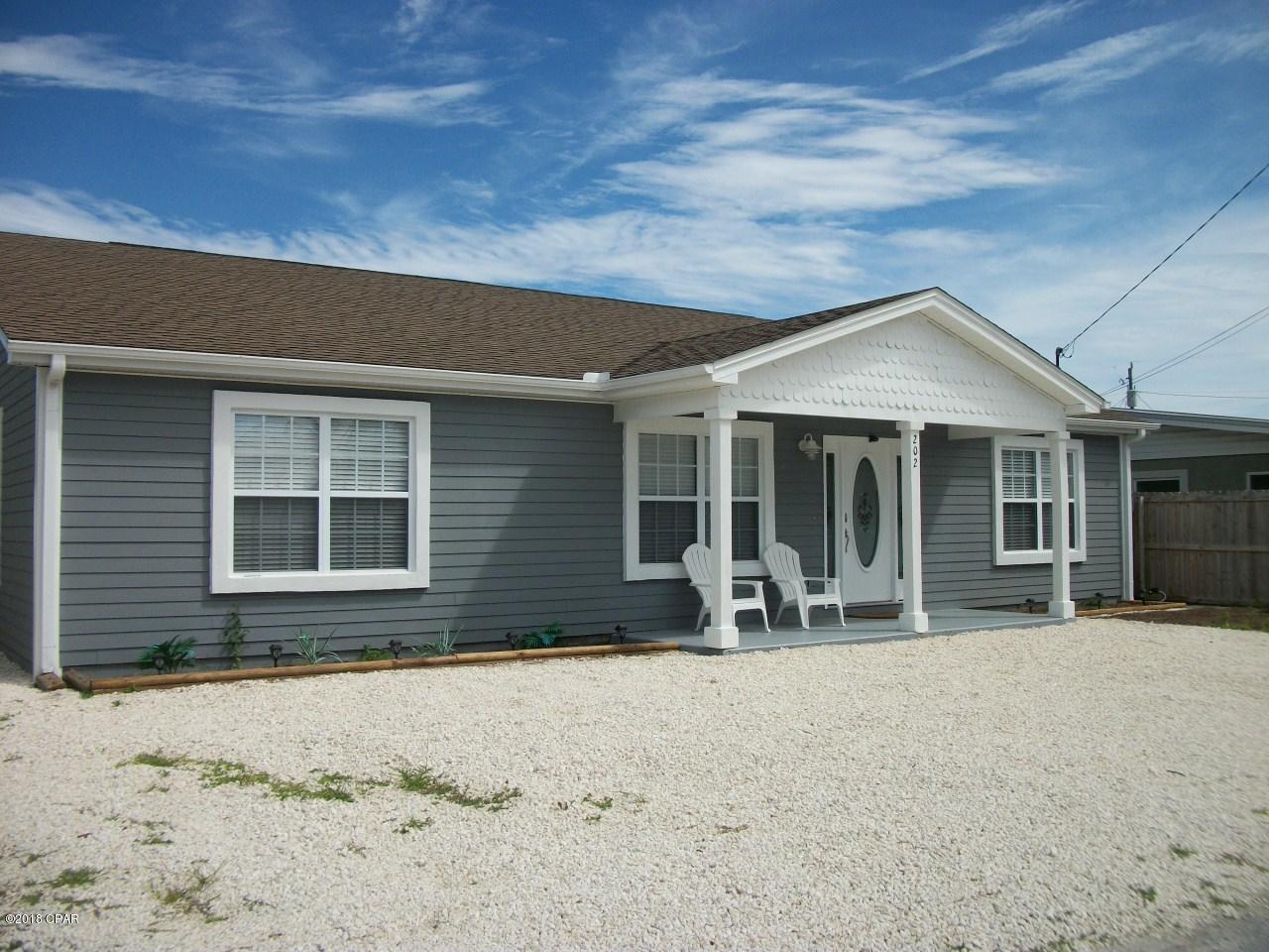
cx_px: 634
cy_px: 476
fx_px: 1173
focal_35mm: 32
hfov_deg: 56.8
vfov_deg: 44.2
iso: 80
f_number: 8.8
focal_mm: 5.7
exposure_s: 1/400
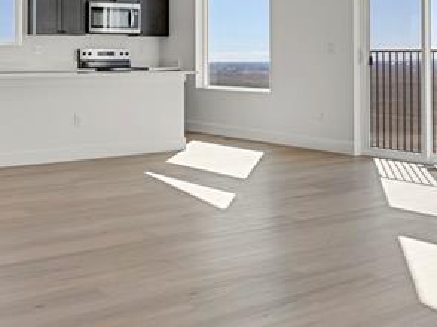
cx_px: 333
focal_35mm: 57
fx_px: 719
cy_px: 37
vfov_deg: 24.9
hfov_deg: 33.1
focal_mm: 17
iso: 250
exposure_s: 1/20
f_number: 8
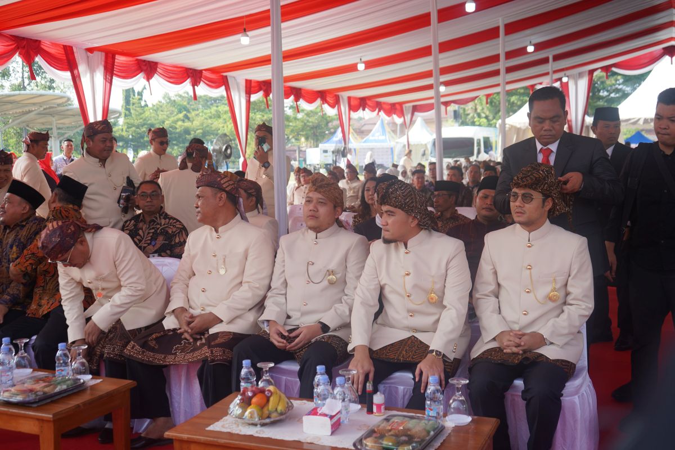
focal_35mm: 40
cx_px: 338
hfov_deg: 48.5
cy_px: 225
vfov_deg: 33.4
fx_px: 750
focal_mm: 40
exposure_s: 1/160
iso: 100
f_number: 4
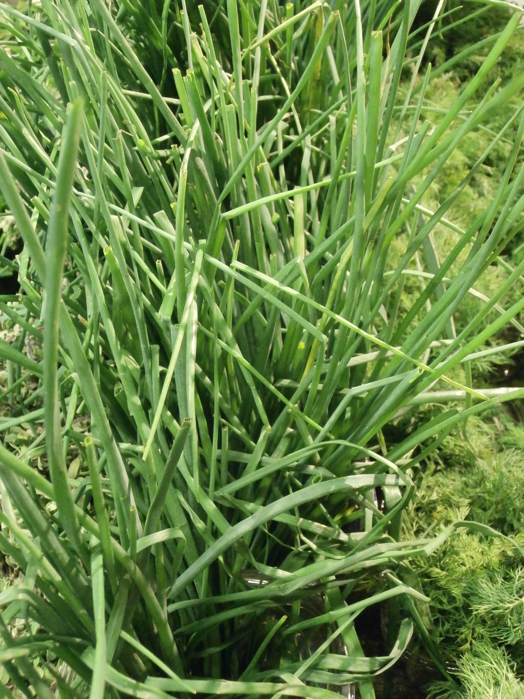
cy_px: 350
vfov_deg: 49.0
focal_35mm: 38
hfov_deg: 37.7
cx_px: 262
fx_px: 767
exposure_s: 1/15
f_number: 3.9
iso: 800
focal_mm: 6.67
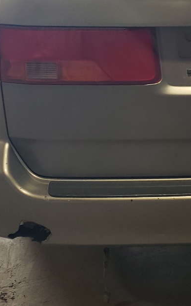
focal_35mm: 71
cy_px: 82
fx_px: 591
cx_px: 202
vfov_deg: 28.6
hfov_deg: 17.8
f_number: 1.5
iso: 76
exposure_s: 1/60.2
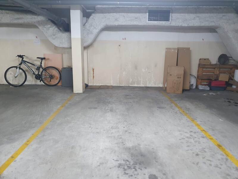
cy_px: 90
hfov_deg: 67.3
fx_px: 179
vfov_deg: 53.1
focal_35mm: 26
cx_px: 119
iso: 500
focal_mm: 4.32
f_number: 1.5
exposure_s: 1/50
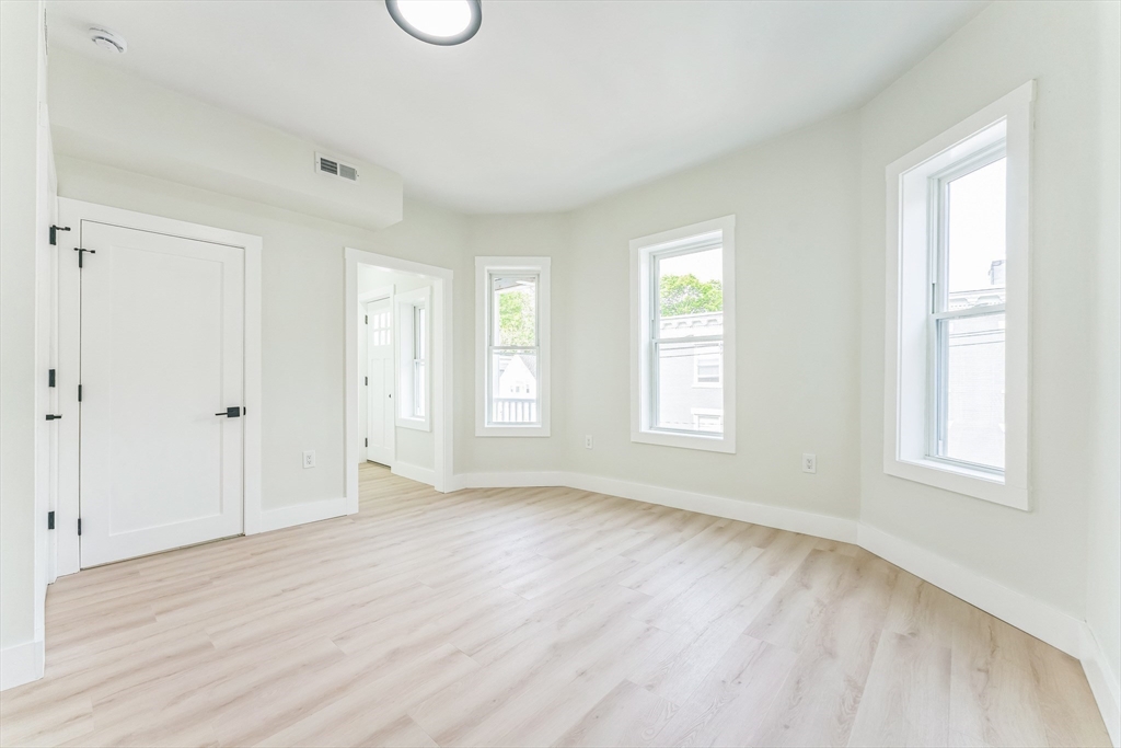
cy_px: 374
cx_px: 560
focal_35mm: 14
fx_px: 436
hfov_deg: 104.2
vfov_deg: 81.2
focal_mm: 14
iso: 500
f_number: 8
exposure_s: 1/60
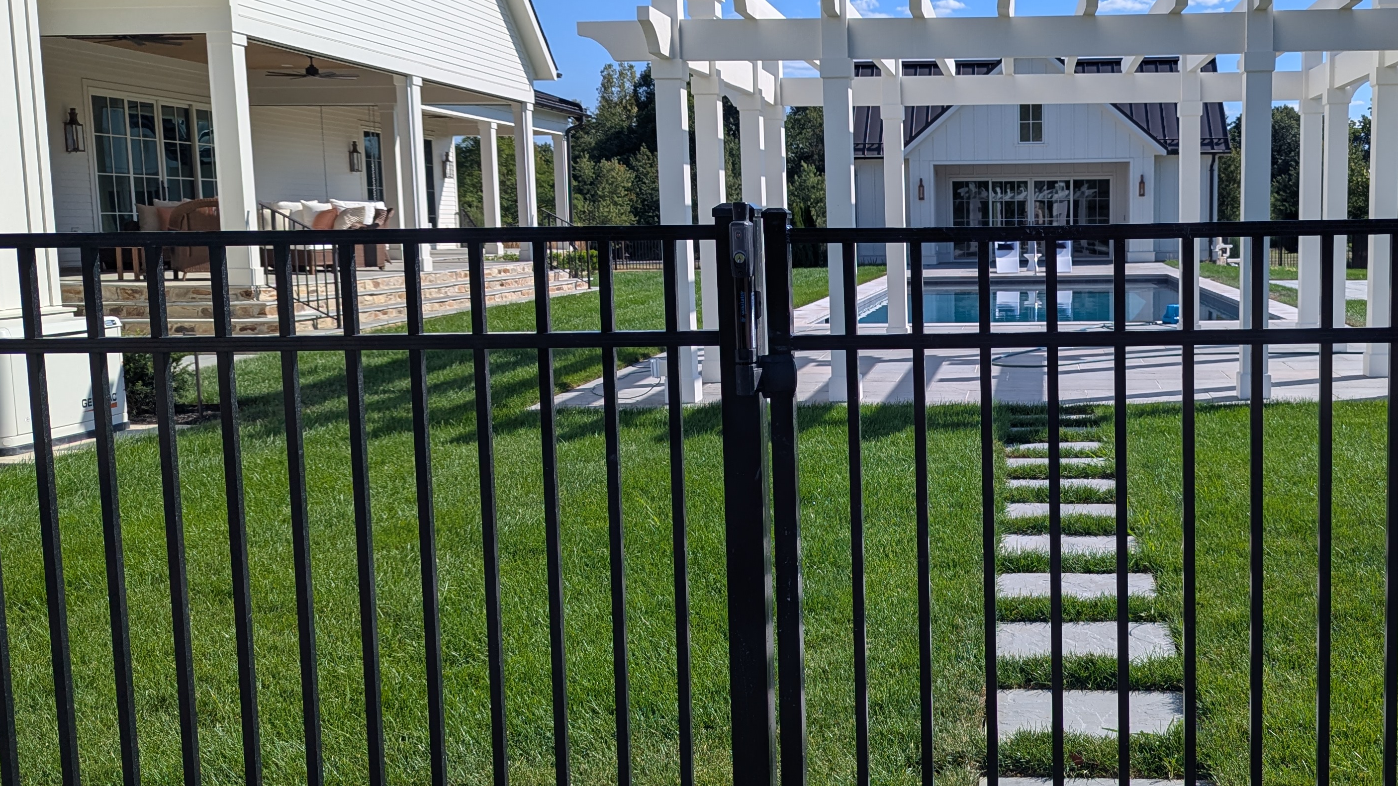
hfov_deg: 51.2
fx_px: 1409
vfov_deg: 31.2
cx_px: 996
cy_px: 384
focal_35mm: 38
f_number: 1.85
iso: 48
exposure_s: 1/2571
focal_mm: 6.81
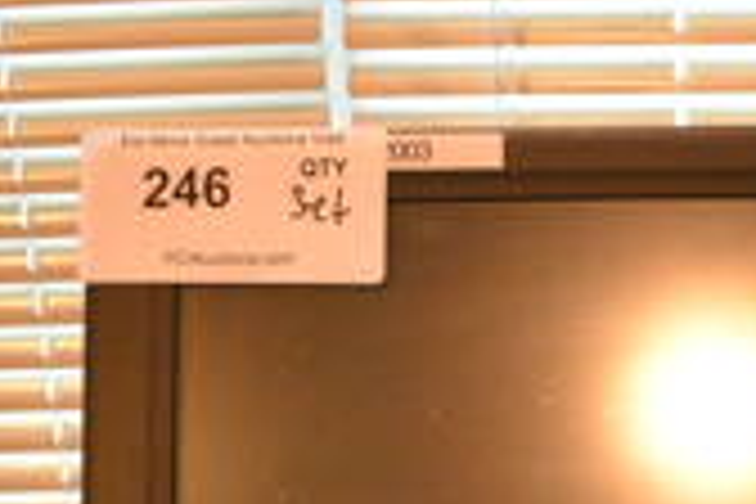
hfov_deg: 20.2
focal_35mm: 98
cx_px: 752
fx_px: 2058
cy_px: 860
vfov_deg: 12.9
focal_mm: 18
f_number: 3.5
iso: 3600
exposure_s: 1/125
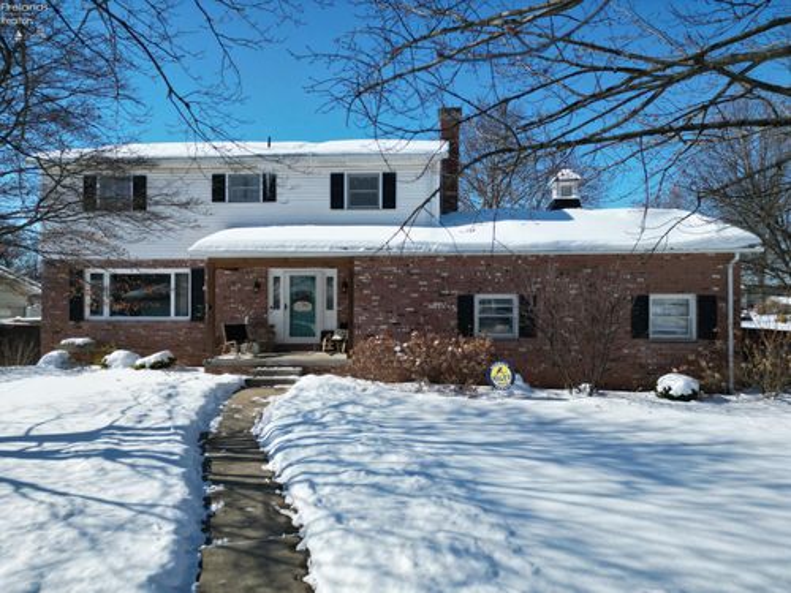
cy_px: 296
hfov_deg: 71.6
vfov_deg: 56.8
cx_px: 396
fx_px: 548
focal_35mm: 24
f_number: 1.7
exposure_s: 1/5000
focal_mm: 6.72
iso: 200
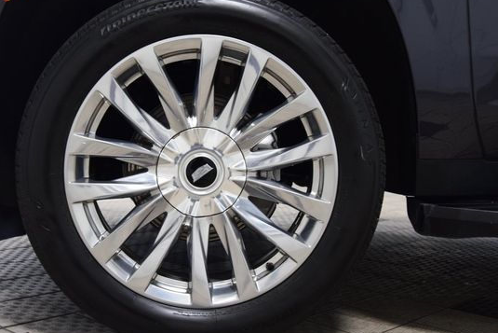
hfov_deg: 35.8
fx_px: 769
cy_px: 171
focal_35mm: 56
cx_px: 208
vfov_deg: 24.4
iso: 1600
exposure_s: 1/60
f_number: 5
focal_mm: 31
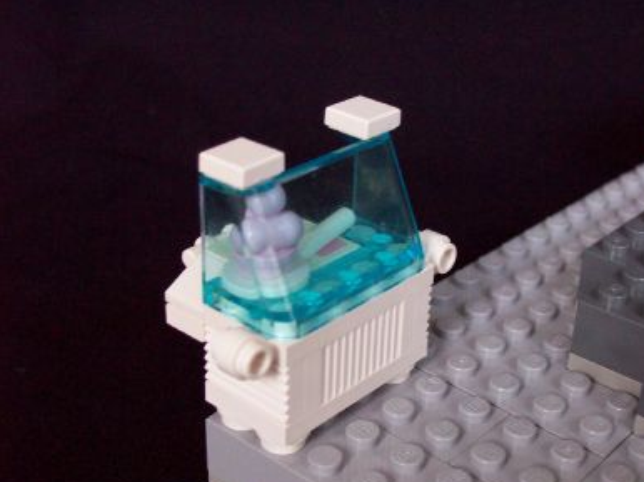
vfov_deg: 25.2
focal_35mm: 58
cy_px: 248
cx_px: 332
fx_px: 1078
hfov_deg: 33.2
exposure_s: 1/14.2
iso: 160
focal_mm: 9.4
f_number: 3.4
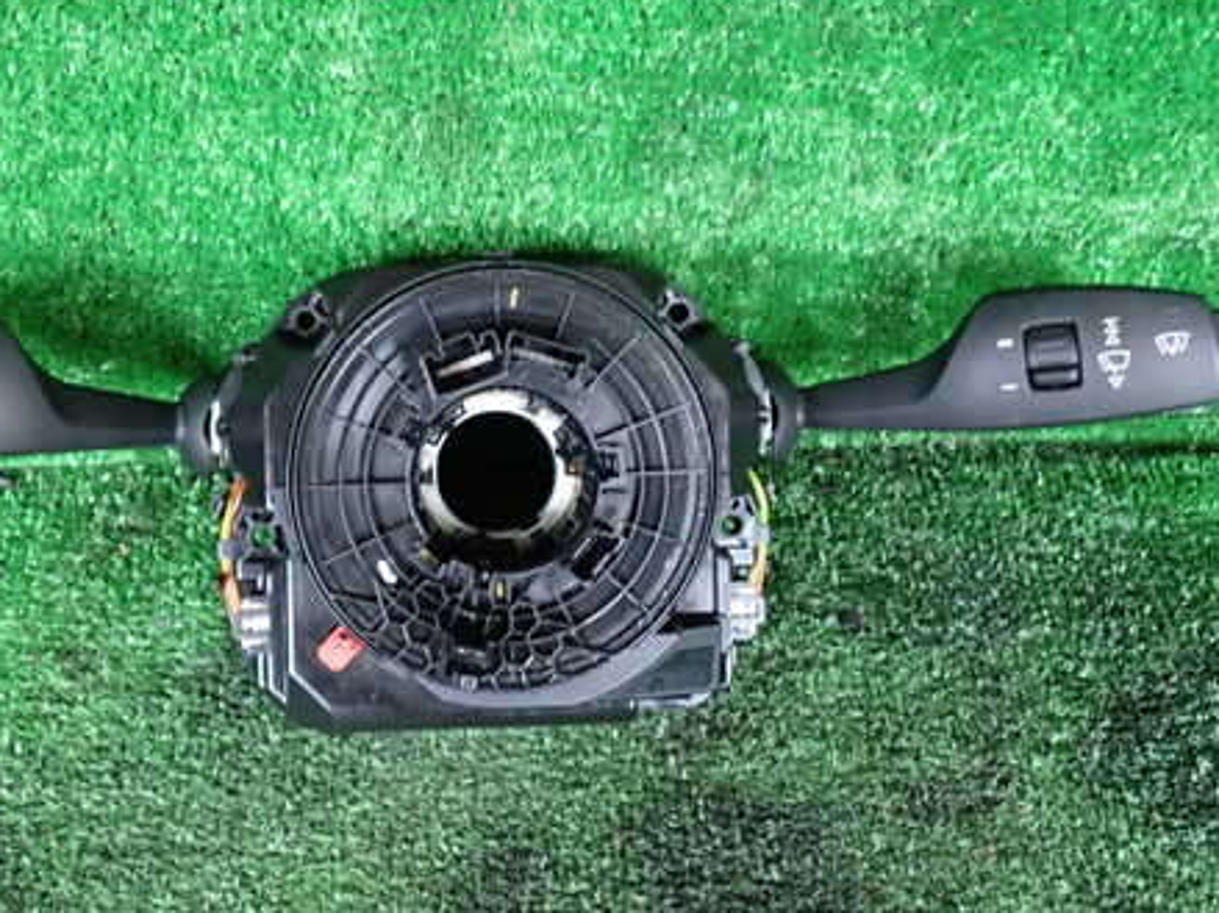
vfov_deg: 35.0
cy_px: 386
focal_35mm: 41
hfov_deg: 45.6
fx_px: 1443
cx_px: 497
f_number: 2.3
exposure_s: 1/30
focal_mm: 5.4
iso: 640
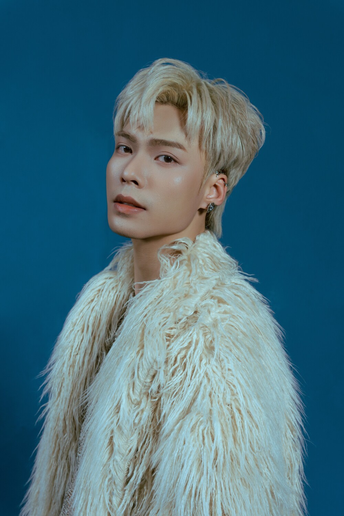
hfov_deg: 24.2
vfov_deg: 35.6
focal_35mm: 56
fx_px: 803
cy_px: 258
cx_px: 172
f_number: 8
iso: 320
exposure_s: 1/20
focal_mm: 56
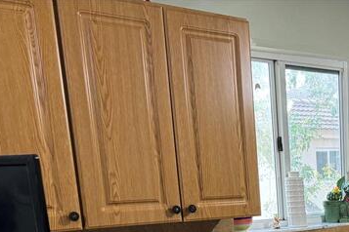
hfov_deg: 32.8
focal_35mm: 56
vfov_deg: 22.0
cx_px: 347
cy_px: 291
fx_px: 543
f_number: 1.78
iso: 250
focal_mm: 6.76
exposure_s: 1/60
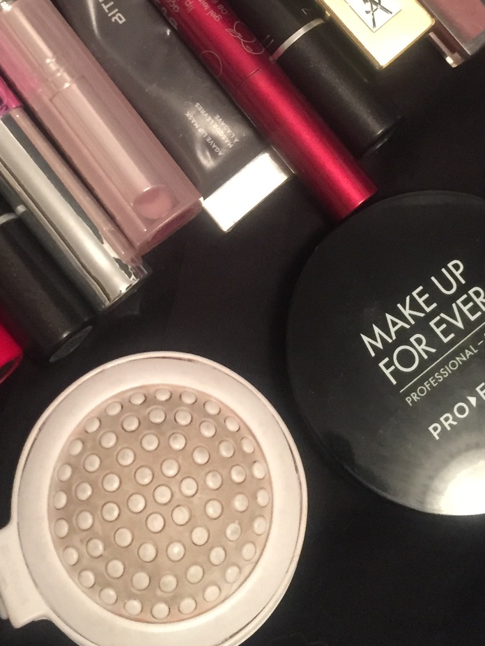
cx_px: 242
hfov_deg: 22.9
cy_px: 59
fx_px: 1196
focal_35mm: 64
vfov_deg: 29.0
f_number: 2.2
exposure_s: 1/20
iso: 250
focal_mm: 4.15
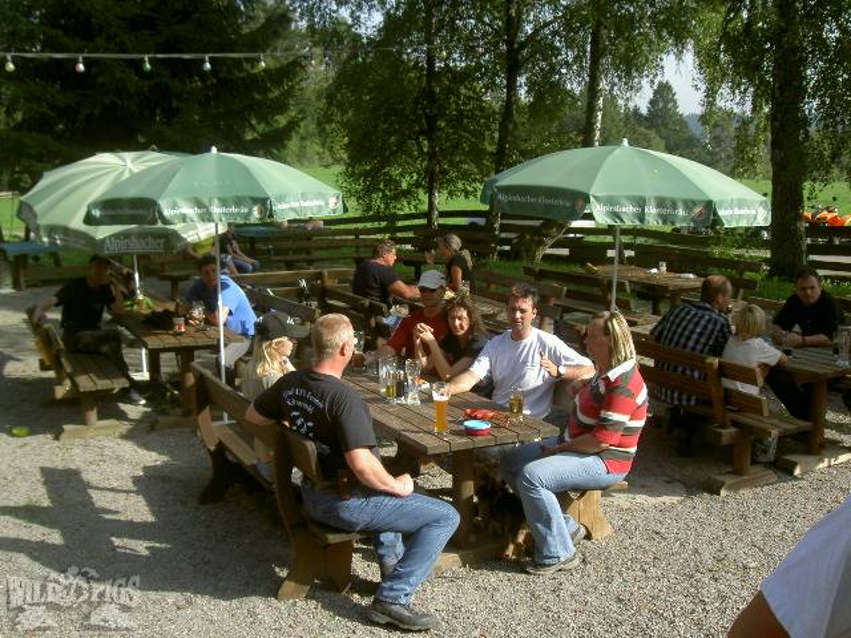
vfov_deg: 36.8
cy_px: 319
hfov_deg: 47.9
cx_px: 426
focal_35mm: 39
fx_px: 959
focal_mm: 8
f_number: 4.7
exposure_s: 1/320
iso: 100
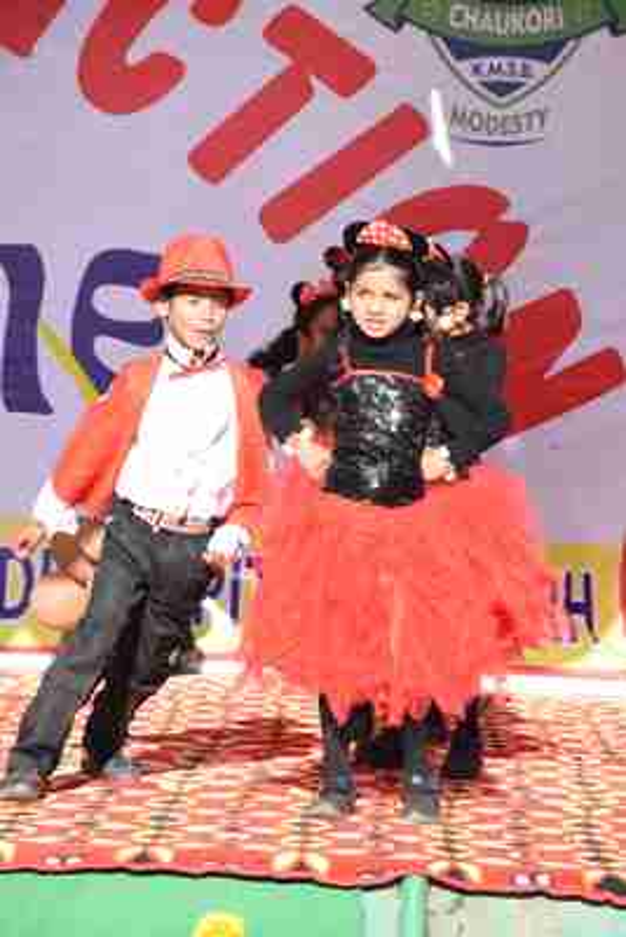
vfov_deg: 12.2
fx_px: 4378
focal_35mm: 168
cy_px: 468
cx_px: 313
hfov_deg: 8.2
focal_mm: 112
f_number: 8
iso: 100
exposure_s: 1/125
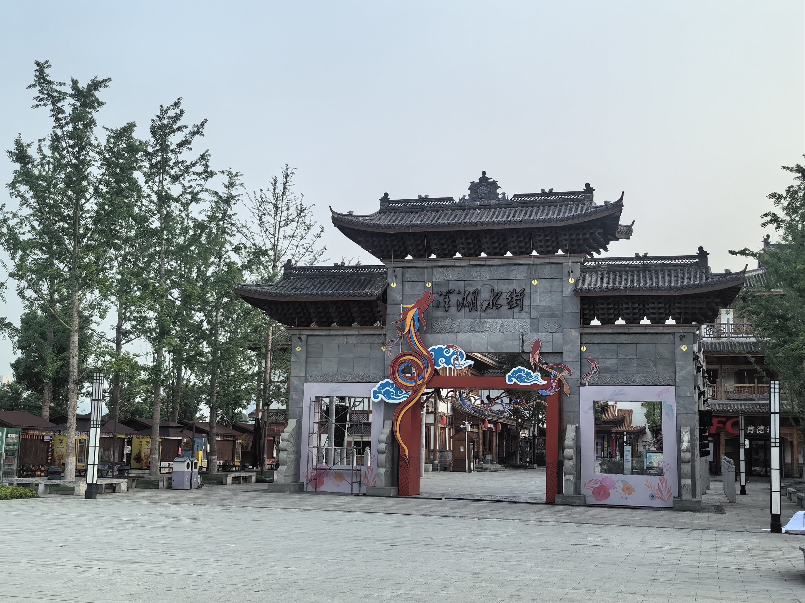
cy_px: 302
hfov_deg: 42.9
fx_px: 1023
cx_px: 402
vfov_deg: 32.9
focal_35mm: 44
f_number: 2
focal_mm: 5.75
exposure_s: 1/1667
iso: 50
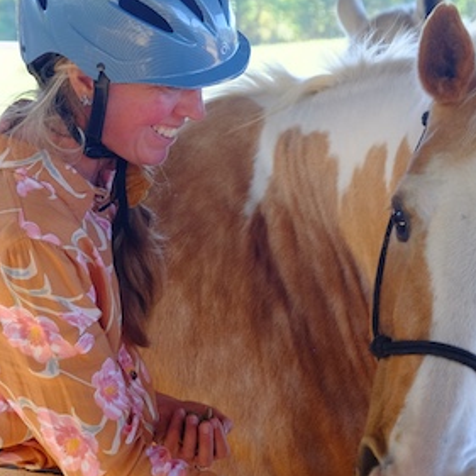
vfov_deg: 11.3
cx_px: 7
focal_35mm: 154
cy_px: 316
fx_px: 2396
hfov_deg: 11.2
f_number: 4.5
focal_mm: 34.3
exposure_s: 1/125
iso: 500
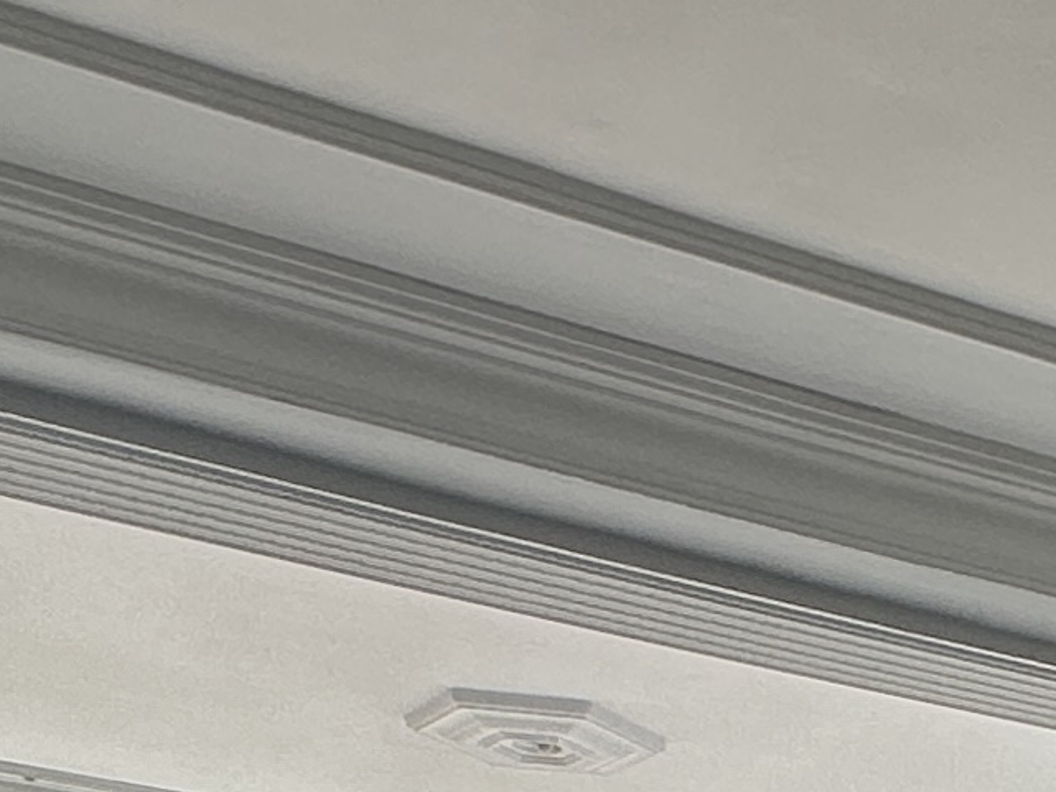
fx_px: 2685
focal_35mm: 88
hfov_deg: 19.5
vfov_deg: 13.4
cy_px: 1754
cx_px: 1558
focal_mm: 2.22
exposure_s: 1/447
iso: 40
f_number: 2.2
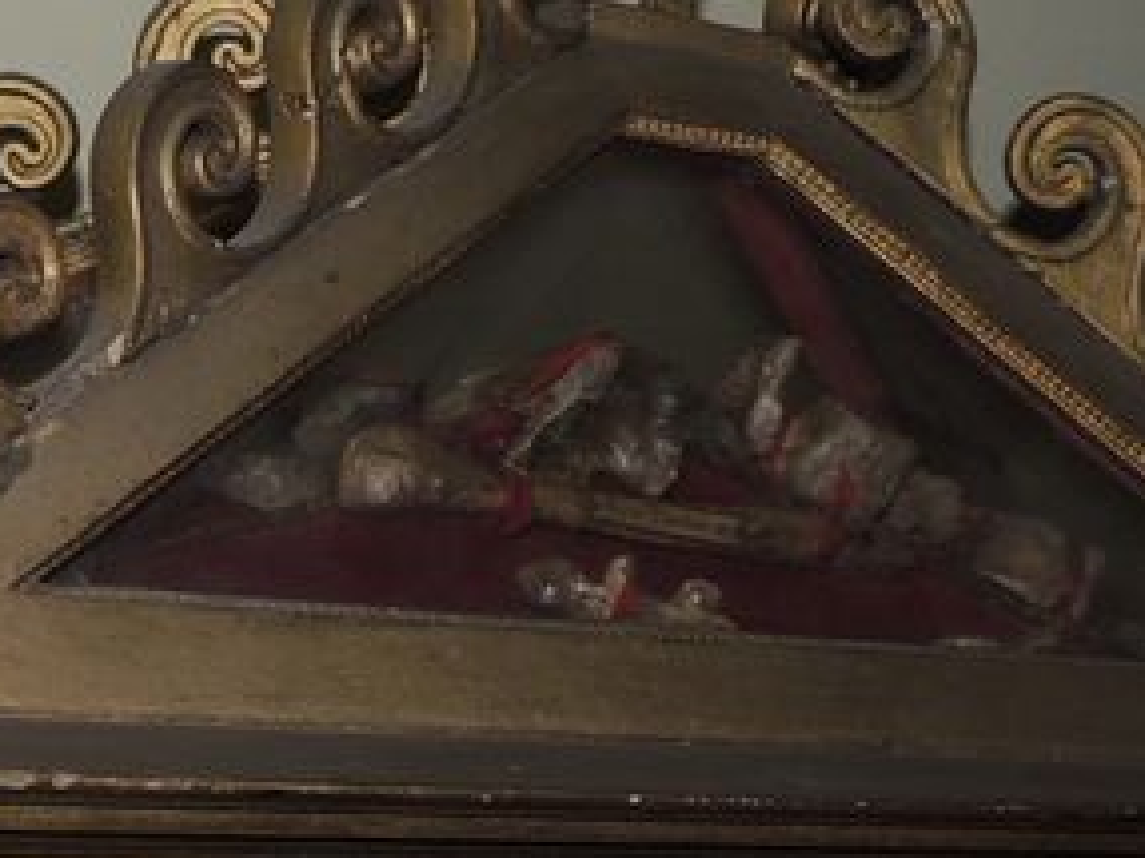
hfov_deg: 24.9
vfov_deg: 18.5
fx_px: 2579
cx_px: 349
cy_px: 818
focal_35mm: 78
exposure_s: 1/30
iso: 160
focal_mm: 4.3
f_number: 3
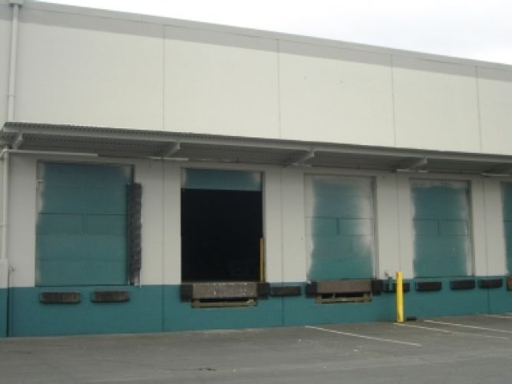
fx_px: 725
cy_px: 192
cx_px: 256
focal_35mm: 49
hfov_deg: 38.9
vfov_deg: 29.7
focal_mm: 8.2
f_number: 3.1
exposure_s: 1/320
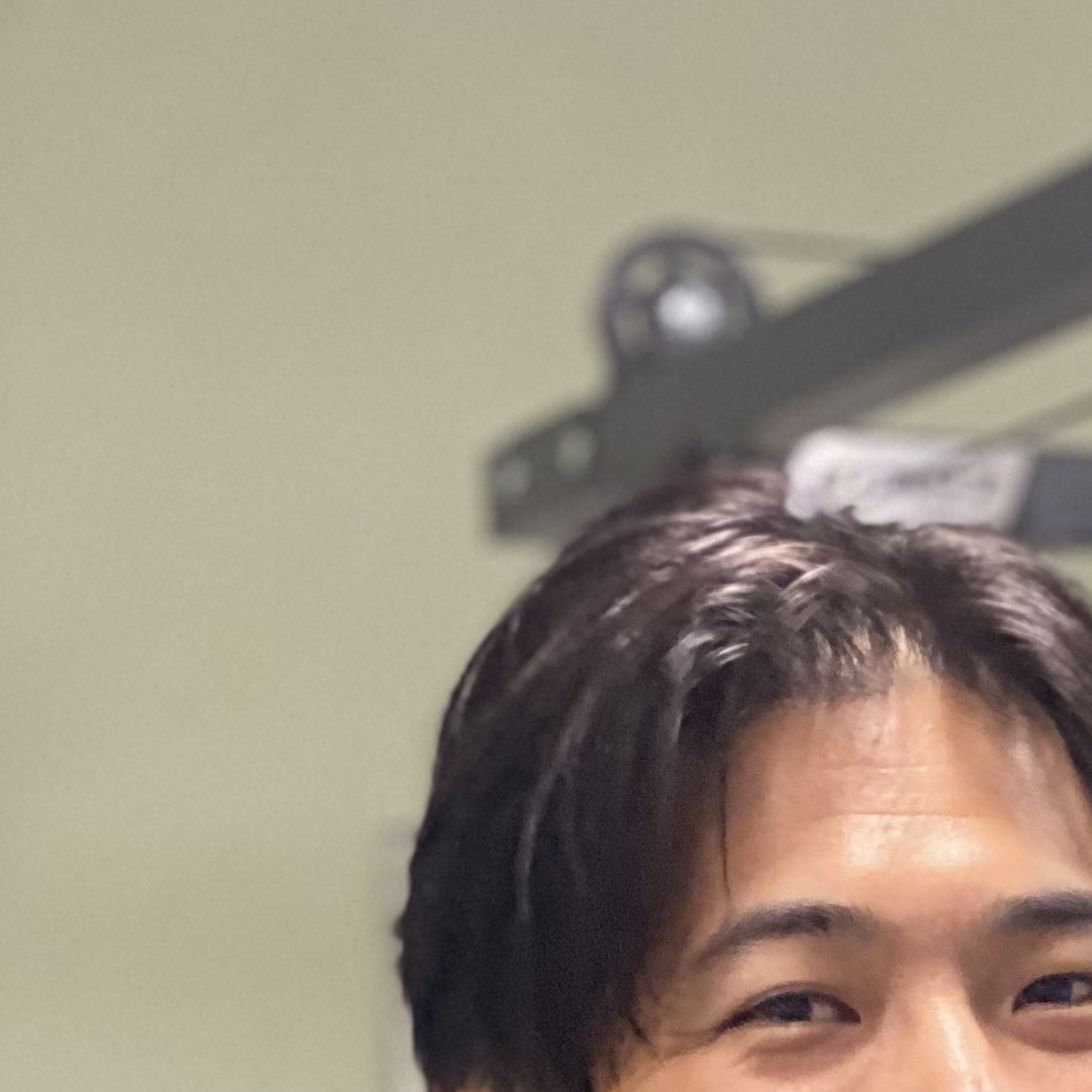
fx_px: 6710
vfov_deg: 8.8
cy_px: 2144
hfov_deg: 9.1
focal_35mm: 188
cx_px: 1657
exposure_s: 1/40
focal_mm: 6
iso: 320
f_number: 2
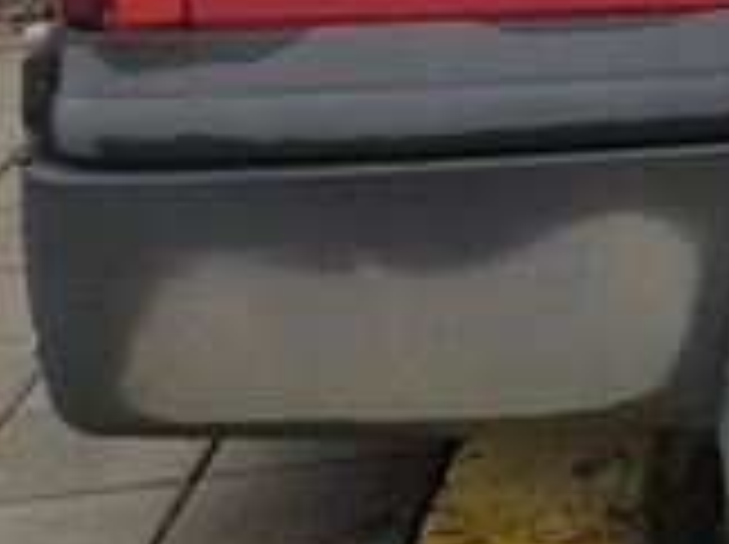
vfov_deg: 9.7
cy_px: -517
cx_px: 2246
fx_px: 2986
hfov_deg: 10.0
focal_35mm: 142
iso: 50
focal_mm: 6.14
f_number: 1.65
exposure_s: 1/108
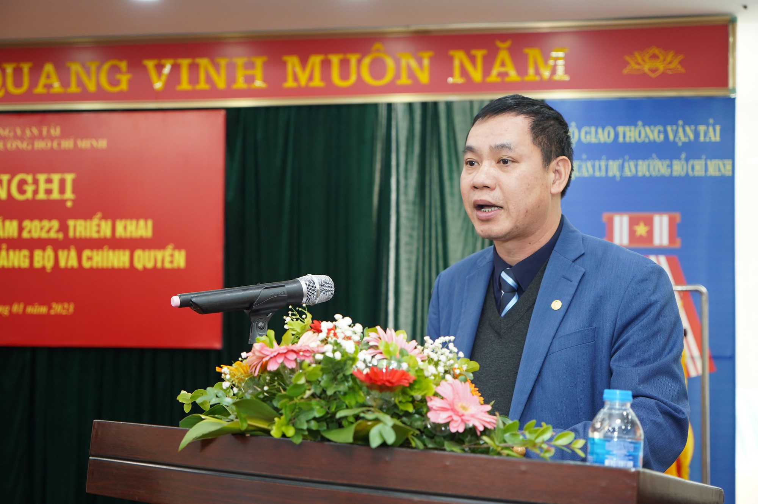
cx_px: 379
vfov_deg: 28.6
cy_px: 252
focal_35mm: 47
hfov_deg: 41.9
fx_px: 989
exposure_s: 1/125
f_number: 4
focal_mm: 47
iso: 1250
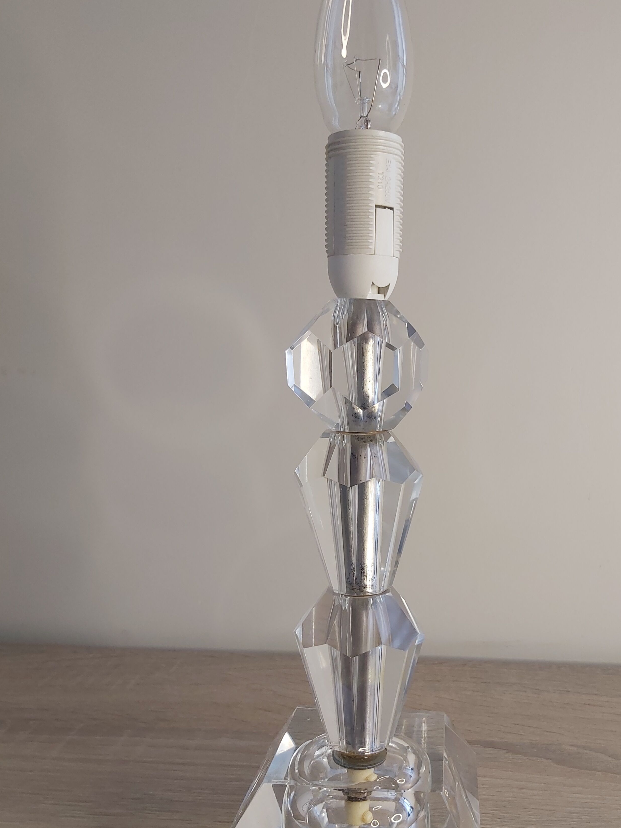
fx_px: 765
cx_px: 377
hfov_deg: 43.9
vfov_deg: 56.7
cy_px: 463
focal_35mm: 32
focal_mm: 3.92
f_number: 1.7
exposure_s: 1/50
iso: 100
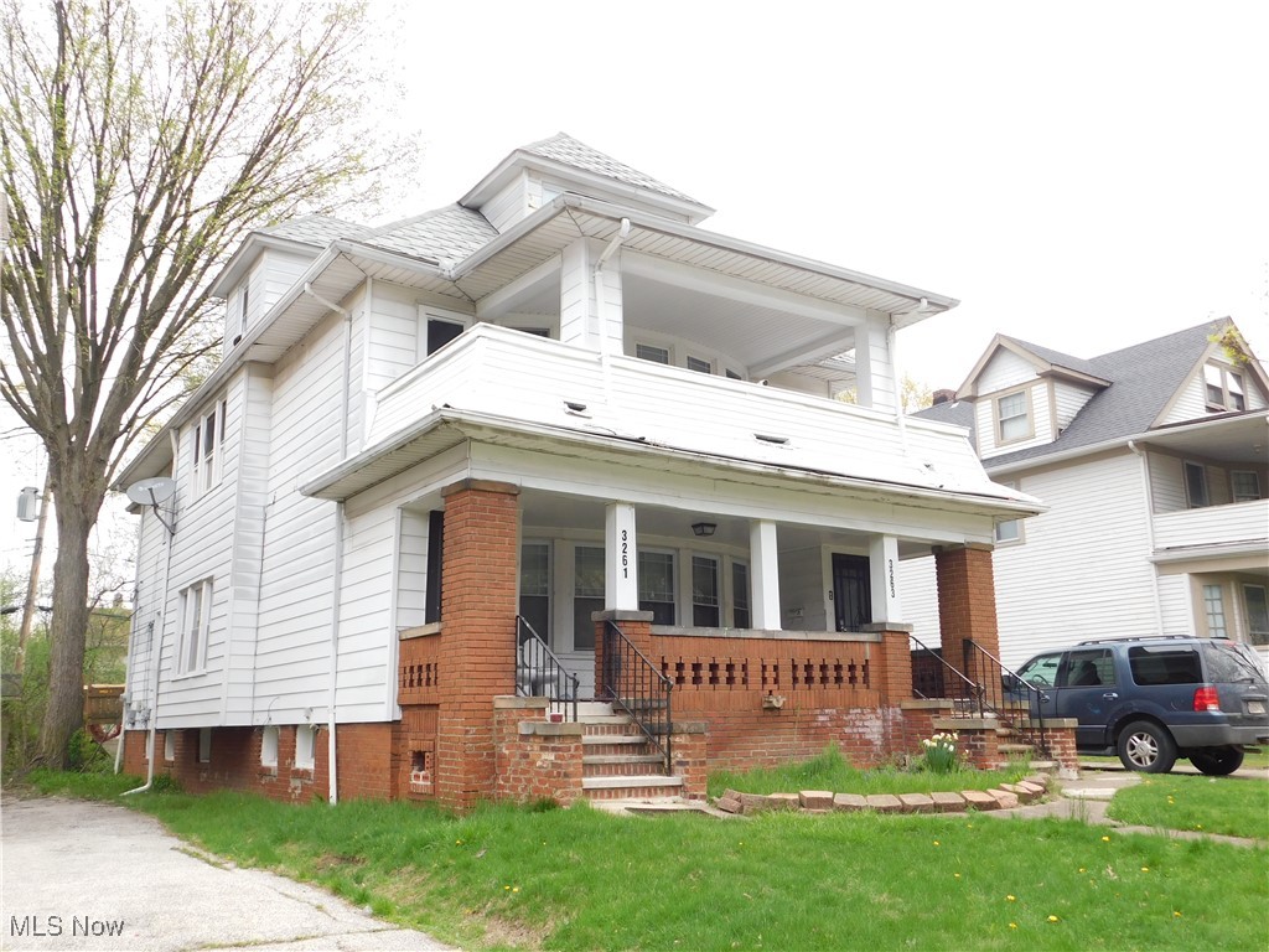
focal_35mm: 30
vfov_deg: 46.8
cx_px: 634
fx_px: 1100
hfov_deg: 60.0
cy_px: 476
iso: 125
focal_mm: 5.3
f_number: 3.2
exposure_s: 1/60
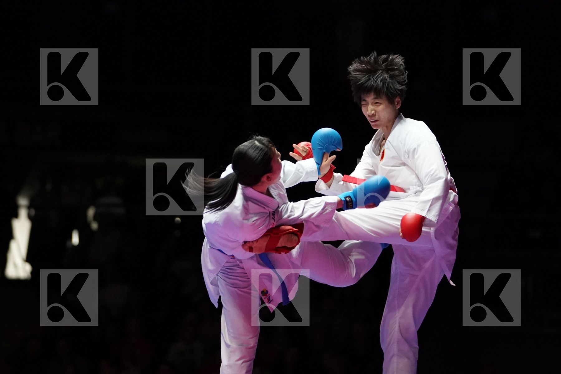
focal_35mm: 172
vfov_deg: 8.0
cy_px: 187
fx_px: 2680
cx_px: 280
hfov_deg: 11.9
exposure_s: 1/1000
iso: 5000
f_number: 2.8
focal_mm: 115
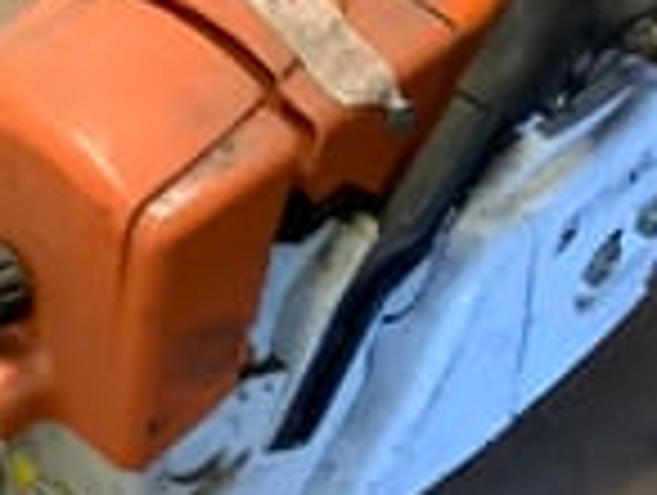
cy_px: 245
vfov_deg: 14.0
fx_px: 2015
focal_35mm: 106
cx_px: 423
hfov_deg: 18.5
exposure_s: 1/25
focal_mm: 3.3
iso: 320
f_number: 2.4
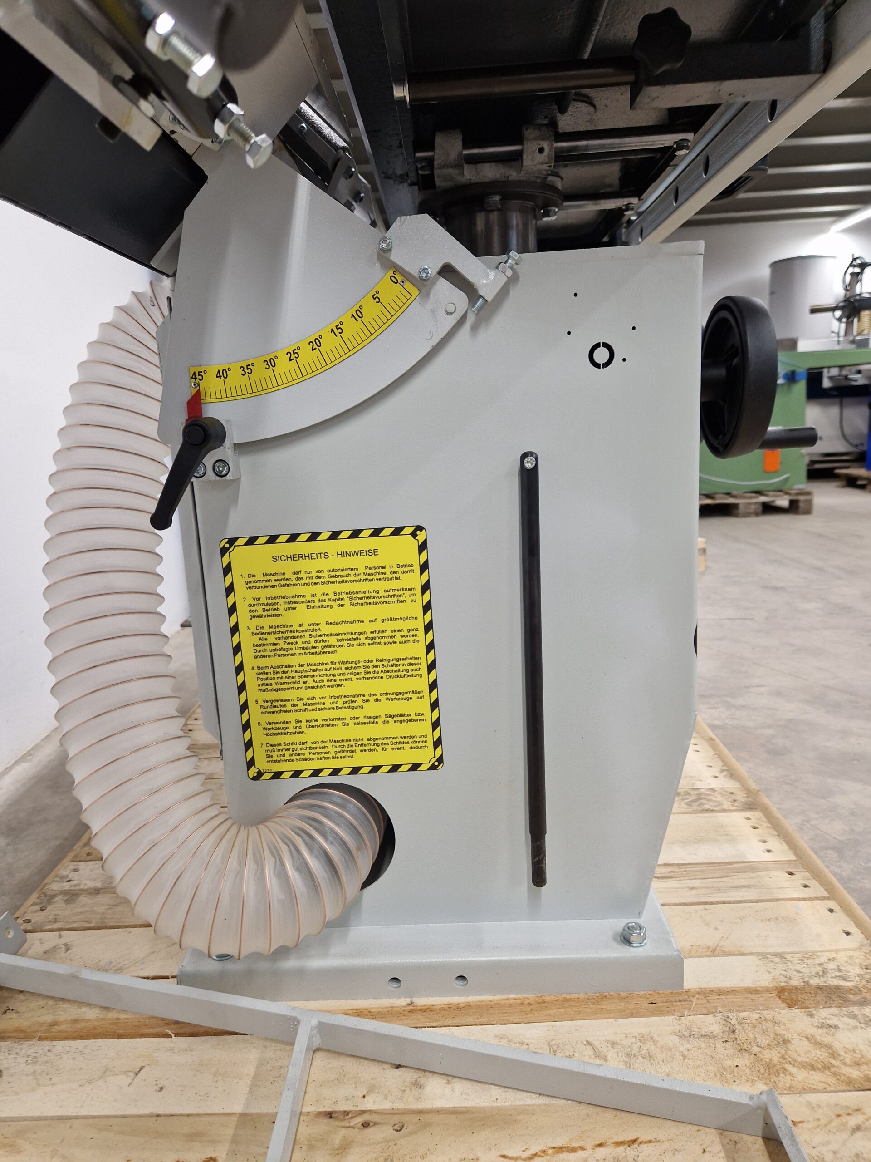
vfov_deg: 73.9
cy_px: 581
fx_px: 772
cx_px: 436
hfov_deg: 58.9
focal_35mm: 23
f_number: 1.8
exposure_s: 1/317
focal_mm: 5.4
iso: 50
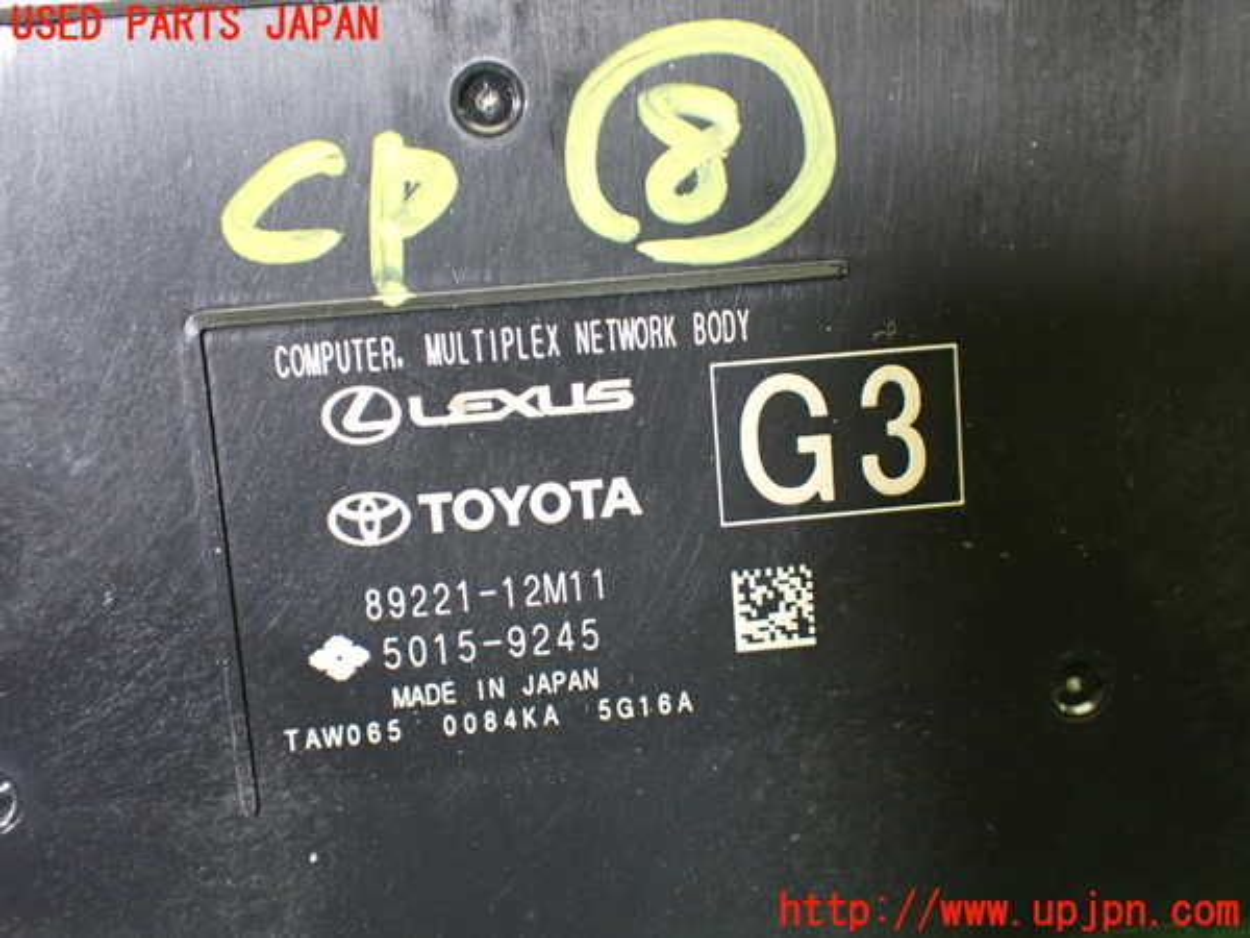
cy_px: 469
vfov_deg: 37.7
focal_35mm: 38
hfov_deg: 49.0
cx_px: 625
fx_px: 1372
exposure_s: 1/50
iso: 800
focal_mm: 6.83
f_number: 2.7
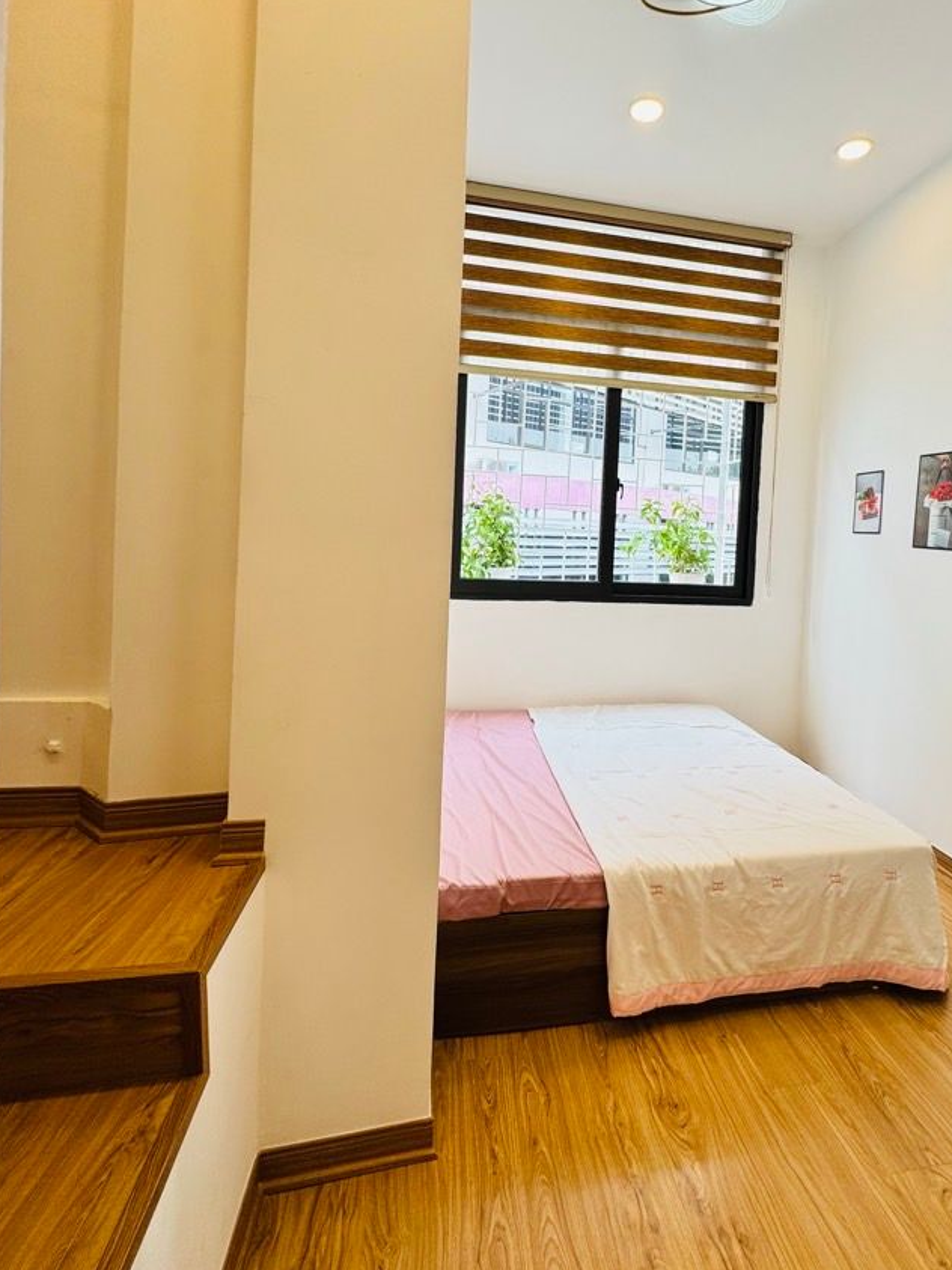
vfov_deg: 90.5
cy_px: 550
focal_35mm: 17
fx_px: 624
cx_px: 569
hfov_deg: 73.9
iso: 40
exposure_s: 1/99
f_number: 2.2
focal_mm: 2.22
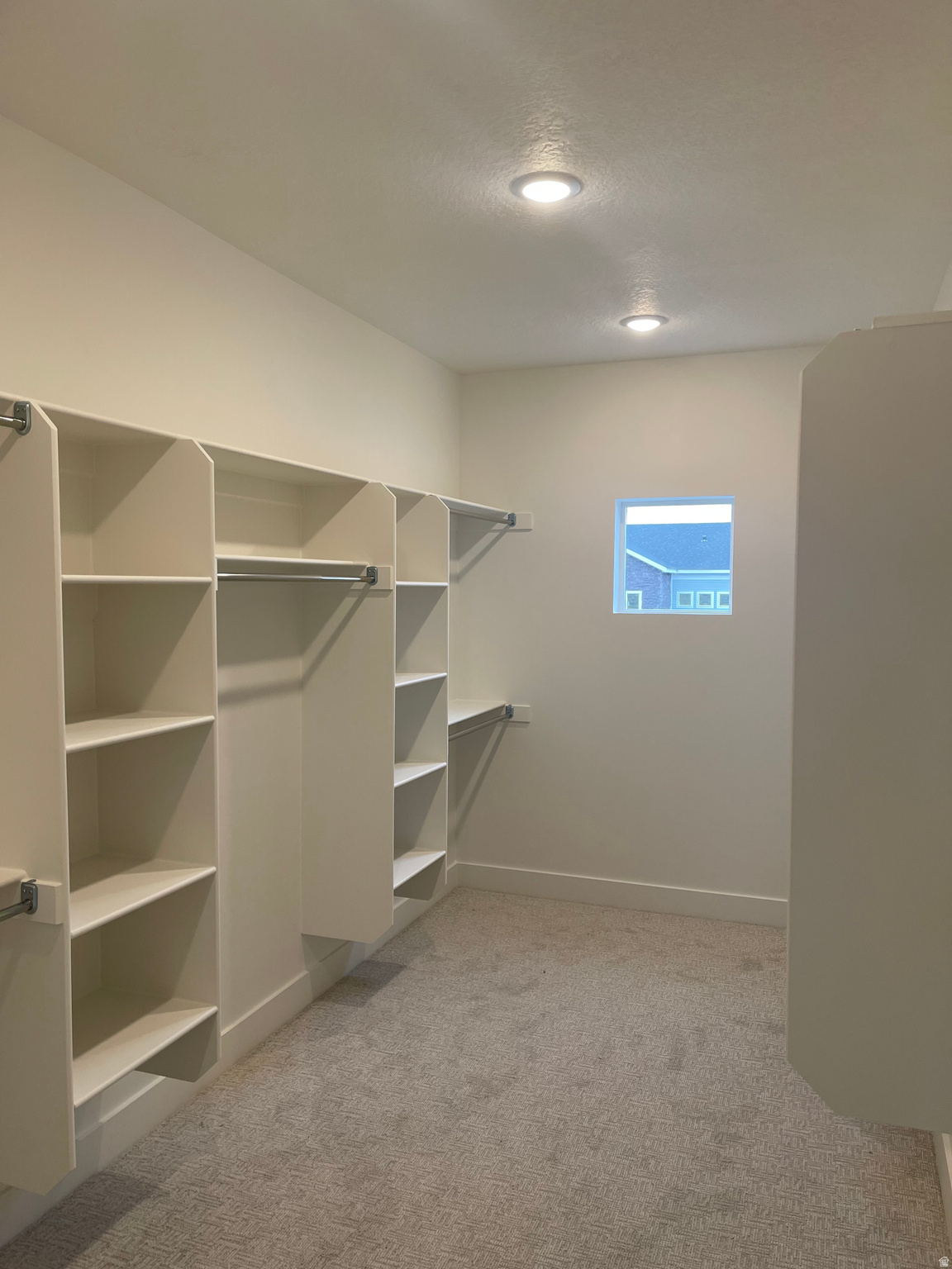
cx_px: 476
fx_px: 917
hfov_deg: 54.9
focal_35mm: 25
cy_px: 634
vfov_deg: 69.4
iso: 80
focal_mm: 5.1
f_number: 1.6
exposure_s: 1/120
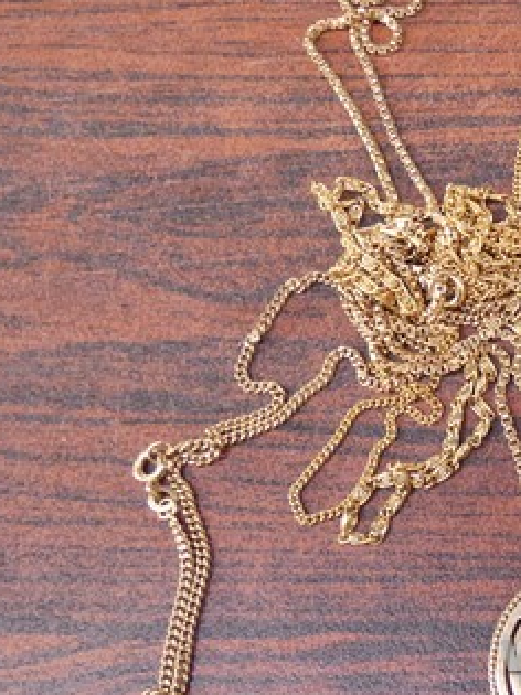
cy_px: 424
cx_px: 736
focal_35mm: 46
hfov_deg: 25.4
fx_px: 924
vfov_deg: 41.0
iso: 200
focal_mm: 3.6
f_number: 2.8
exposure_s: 1/60
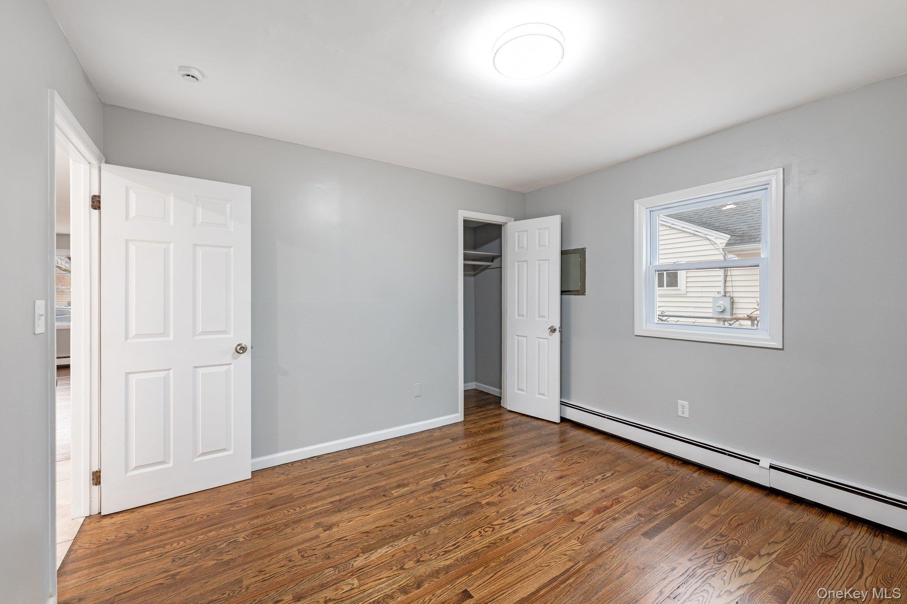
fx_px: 353
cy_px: 302
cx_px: 454
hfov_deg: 104.3
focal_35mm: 14
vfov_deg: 81.2
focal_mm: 14
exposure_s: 1/10
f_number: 6.3
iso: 500
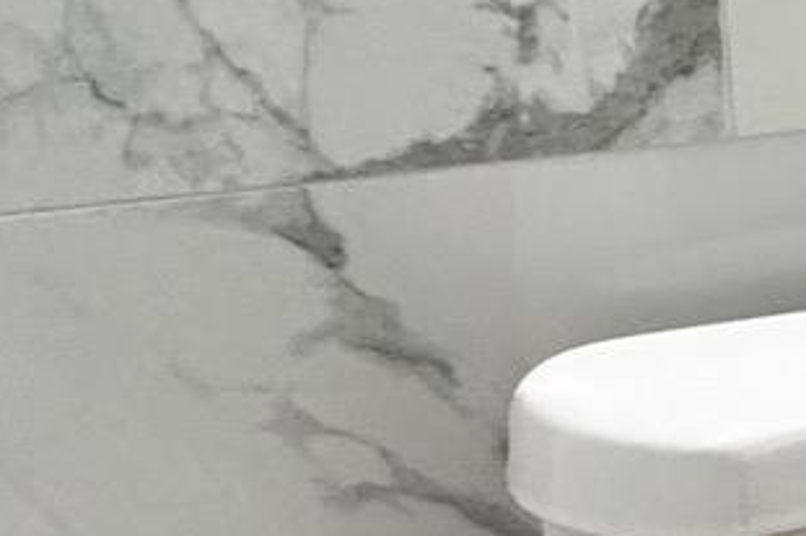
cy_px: -140
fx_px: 2148
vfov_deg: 13.8
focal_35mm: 96
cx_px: 2501
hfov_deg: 11.1
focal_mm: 2.22
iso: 250
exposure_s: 1/60
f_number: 2.2
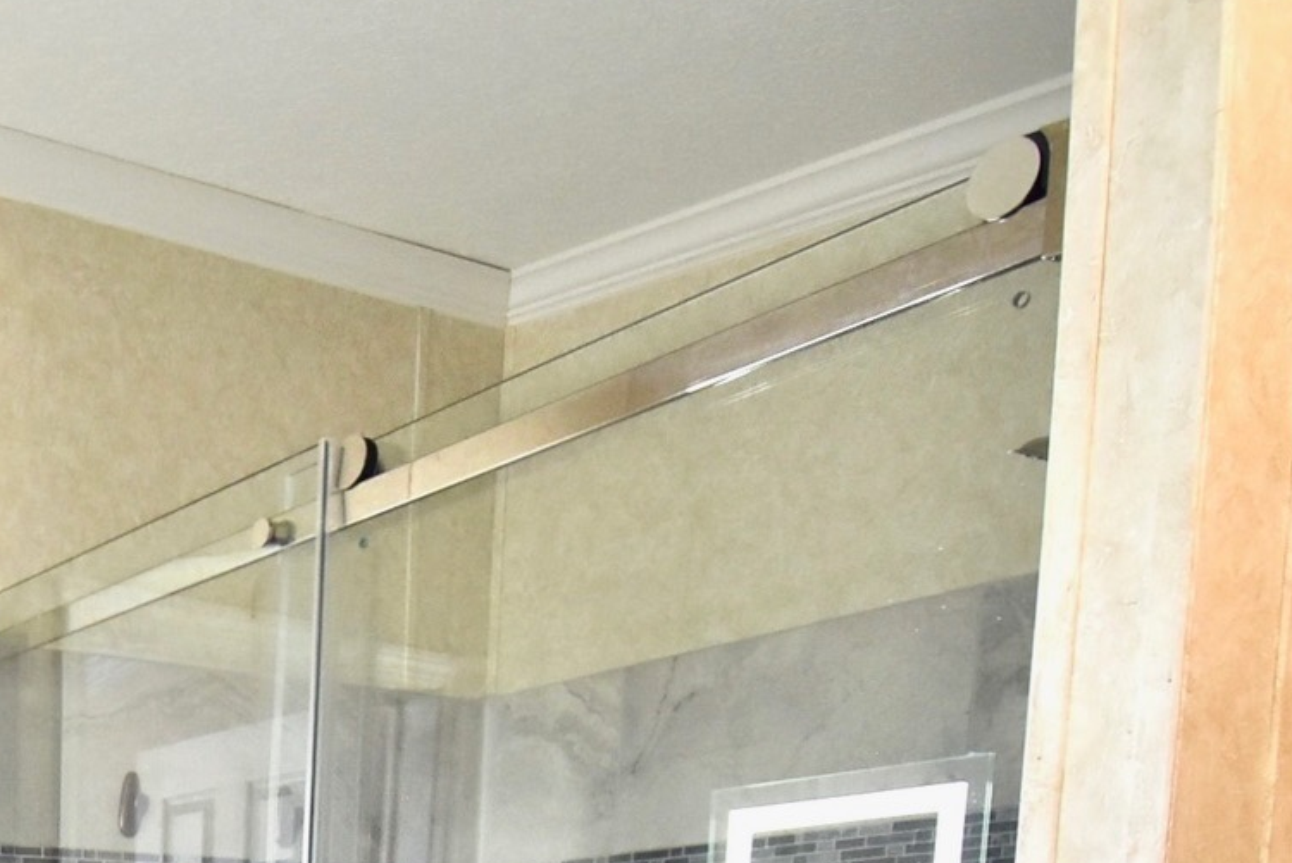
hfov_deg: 36.6
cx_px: -102
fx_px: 1652
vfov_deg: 23.4
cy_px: 1299
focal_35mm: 46
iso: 720
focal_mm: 10
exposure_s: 1/60
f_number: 4.5
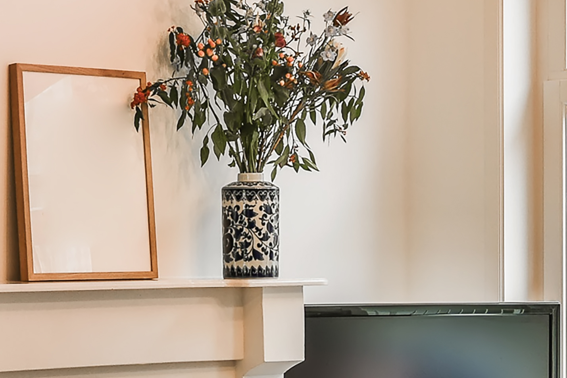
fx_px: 1984
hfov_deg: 16.1
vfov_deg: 10.8
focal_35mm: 126
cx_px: 70
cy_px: 309
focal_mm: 20
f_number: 3.5
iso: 100
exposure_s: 1/10
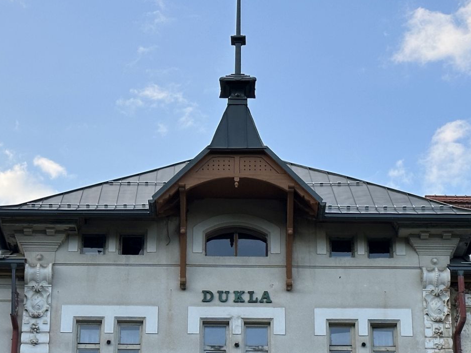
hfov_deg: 20.0
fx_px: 1333
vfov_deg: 15.0
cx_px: 209
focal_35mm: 98
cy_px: 283
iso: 64
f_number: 1.78
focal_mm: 6.86
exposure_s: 1/767
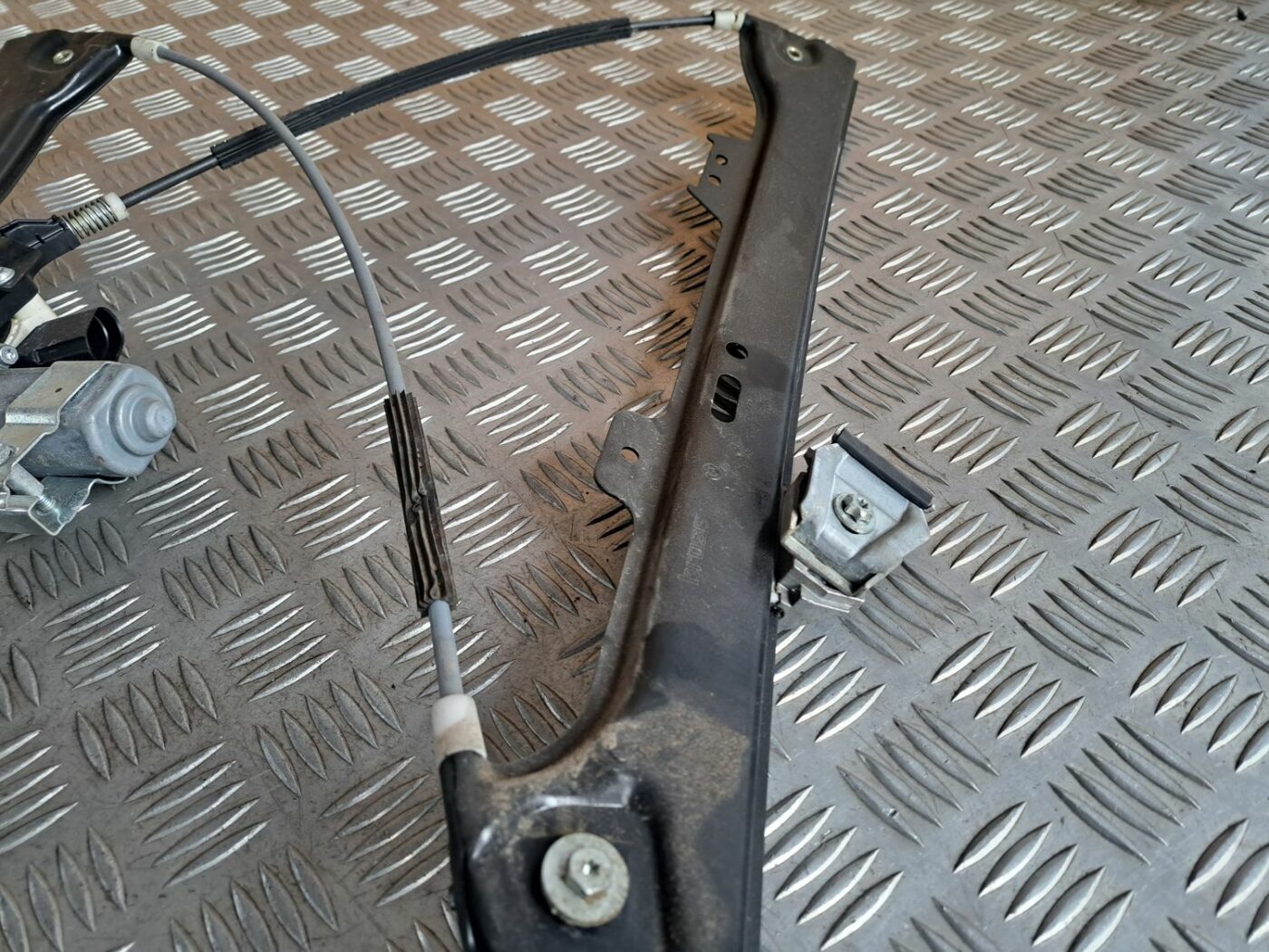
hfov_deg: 71.6
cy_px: 476
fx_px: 880
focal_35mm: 24
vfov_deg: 56.8
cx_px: 634
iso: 64
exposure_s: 1/50
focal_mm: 5.23
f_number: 1.8
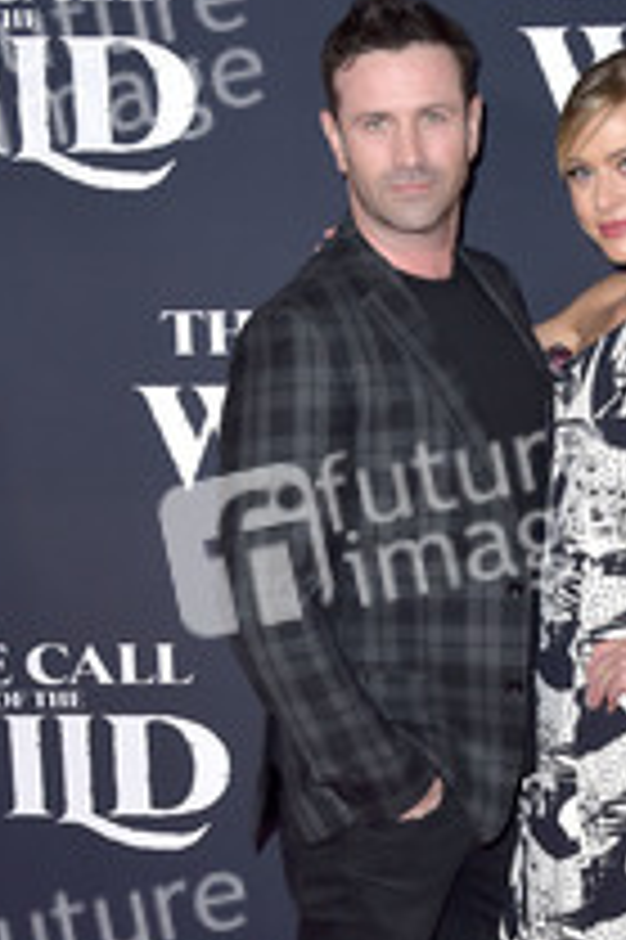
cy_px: 756
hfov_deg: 14.7
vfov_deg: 21.9
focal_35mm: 92
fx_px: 2403
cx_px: 525
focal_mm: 48
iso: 320
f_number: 7.1
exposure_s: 1/250
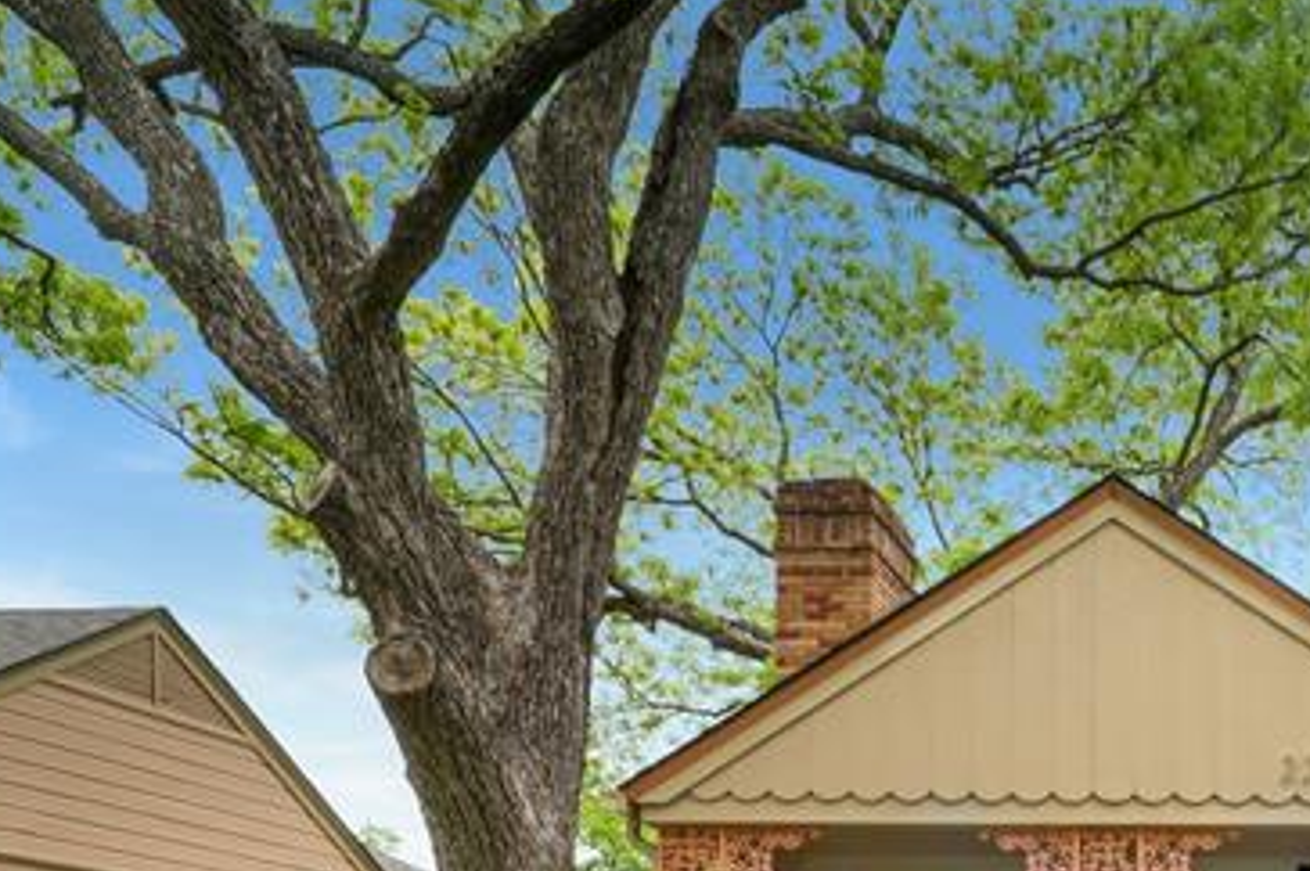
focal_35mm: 45
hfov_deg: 38.4
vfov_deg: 25.7
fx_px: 1636
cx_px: 1332
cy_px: 1123
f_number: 9
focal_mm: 16
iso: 250
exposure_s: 1/60
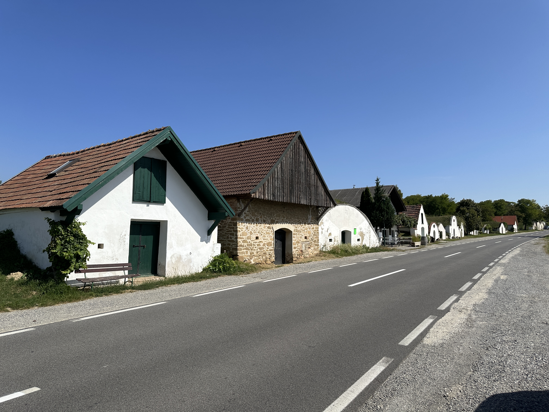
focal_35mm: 24
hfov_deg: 71.6
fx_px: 381
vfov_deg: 56.8
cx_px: 274
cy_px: 206
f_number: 1.78
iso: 80
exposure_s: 1/6211
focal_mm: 6.86
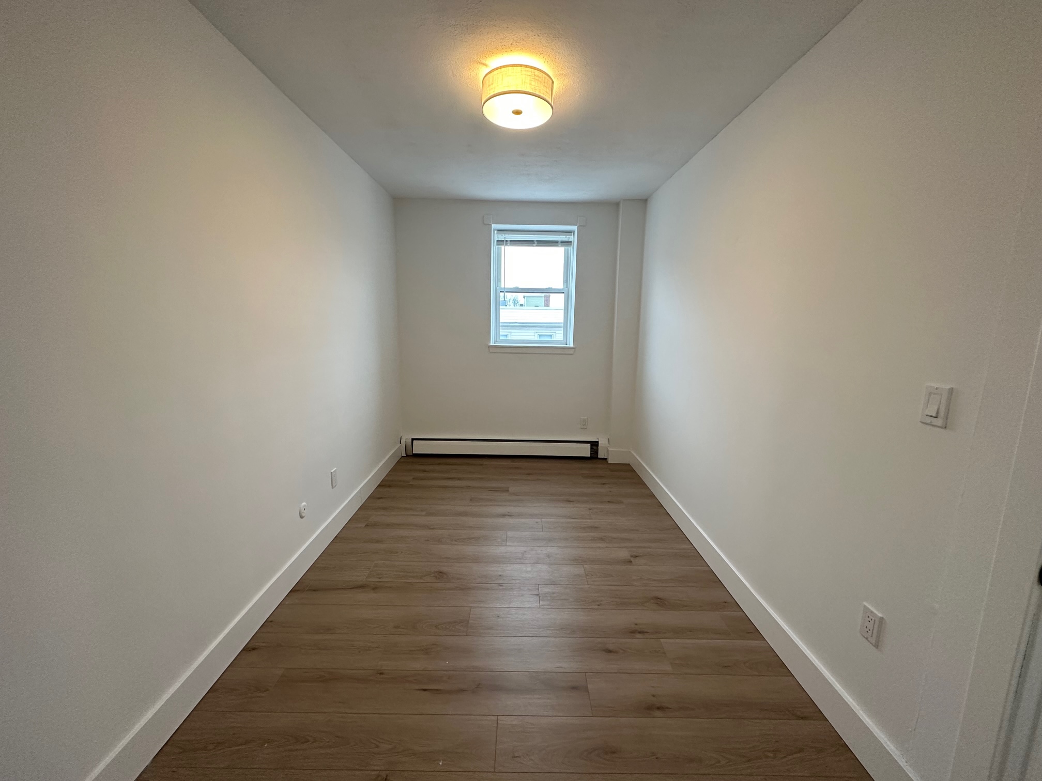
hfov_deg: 102.1
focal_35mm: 14
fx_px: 421
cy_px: 390
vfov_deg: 85.7
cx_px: 521
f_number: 2.2
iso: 200
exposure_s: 1/120
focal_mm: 2.22
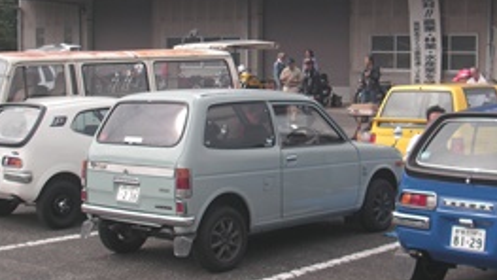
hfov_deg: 33.2
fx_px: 830
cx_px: 308
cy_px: 89
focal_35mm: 63
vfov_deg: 19.1
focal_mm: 6.3
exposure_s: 1/500
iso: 50
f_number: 3.3
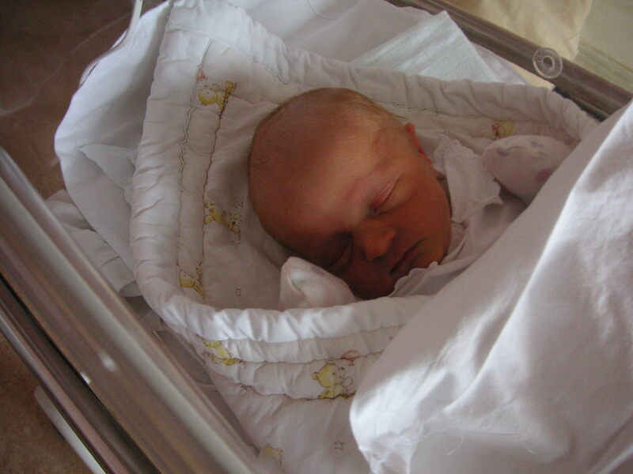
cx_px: 316
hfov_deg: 50.1
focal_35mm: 37
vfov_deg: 38.7
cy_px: 237
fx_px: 677
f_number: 2.8
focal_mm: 6.1
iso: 125
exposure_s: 1/45
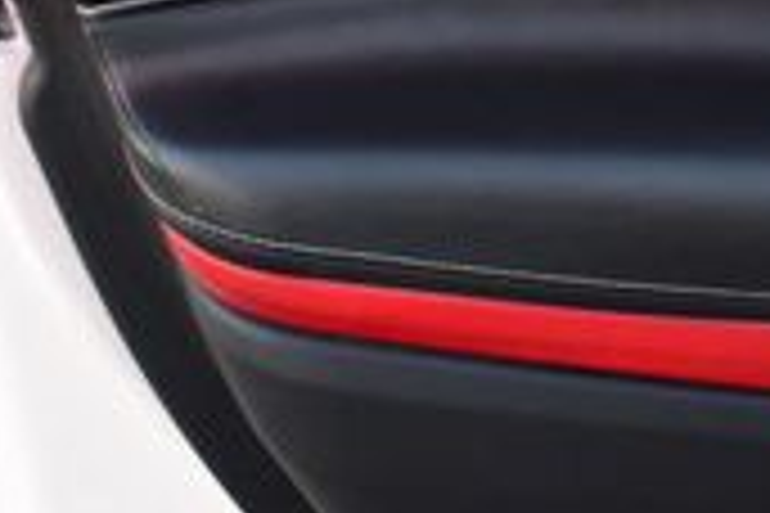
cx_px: 1193
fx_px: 3123
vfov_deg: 9.4
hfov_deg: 13.2
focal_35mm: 146
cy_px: 112
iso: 1400
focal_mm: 26
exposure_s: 1/15
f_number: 6.3
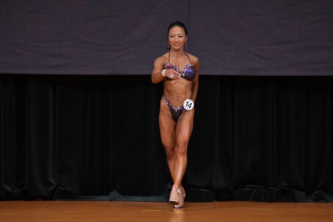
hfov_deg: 6.0
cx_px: 166
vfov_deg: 4.0
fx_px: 3190
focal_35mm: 345
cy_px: 111
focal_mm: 230
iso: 4000
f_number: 5.6
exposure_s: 1/400
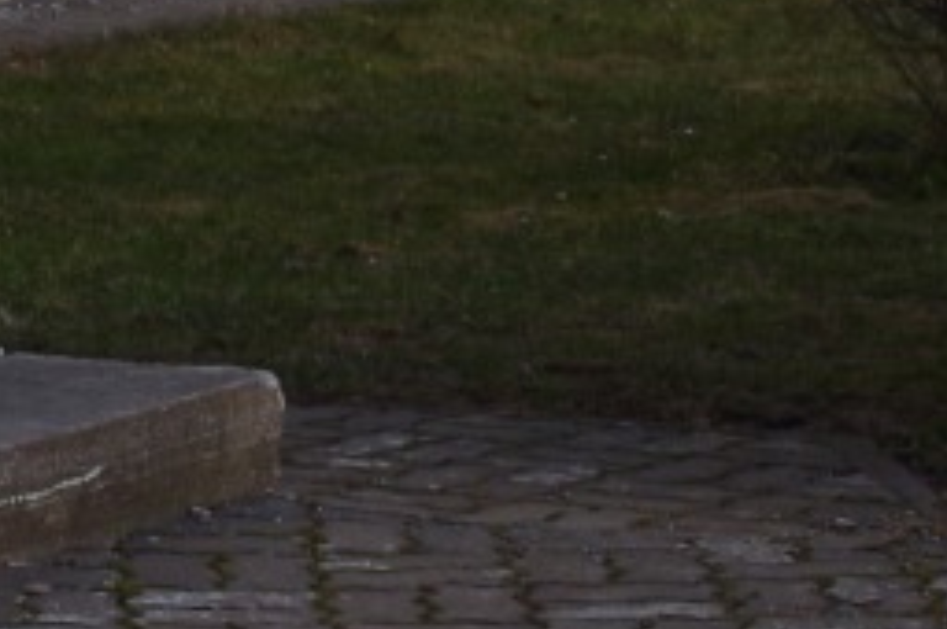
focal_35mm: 312
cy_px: 166
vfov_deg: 4.4
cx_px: 100
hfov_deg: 6.6
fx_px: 8197
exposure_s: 1/160
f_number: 11
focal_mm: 33
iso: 200
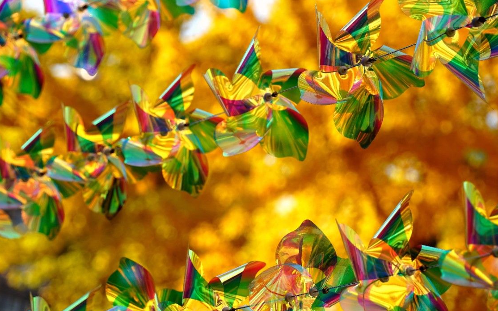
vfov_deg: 8.5
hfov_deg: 13.5
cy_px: 187
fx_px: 2103
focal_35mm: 155
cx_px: 240
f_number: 5.6
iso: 100
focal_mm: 121
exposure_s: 1/400
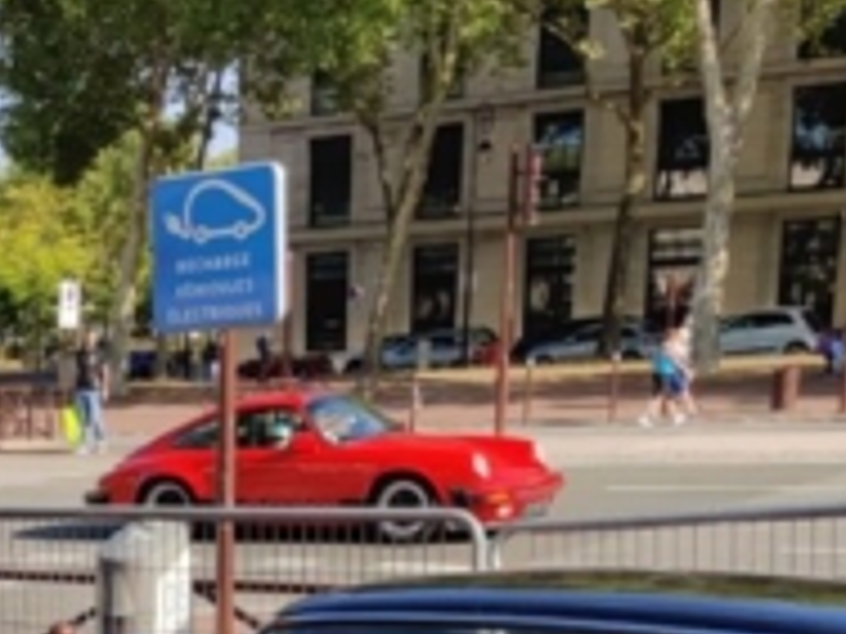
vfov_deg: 14.9
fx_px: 2248
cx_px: -176
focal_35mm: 92
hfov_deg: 20.0
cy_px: 962
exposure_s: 1/2195
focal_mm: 4.75
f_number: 1.65
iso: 125
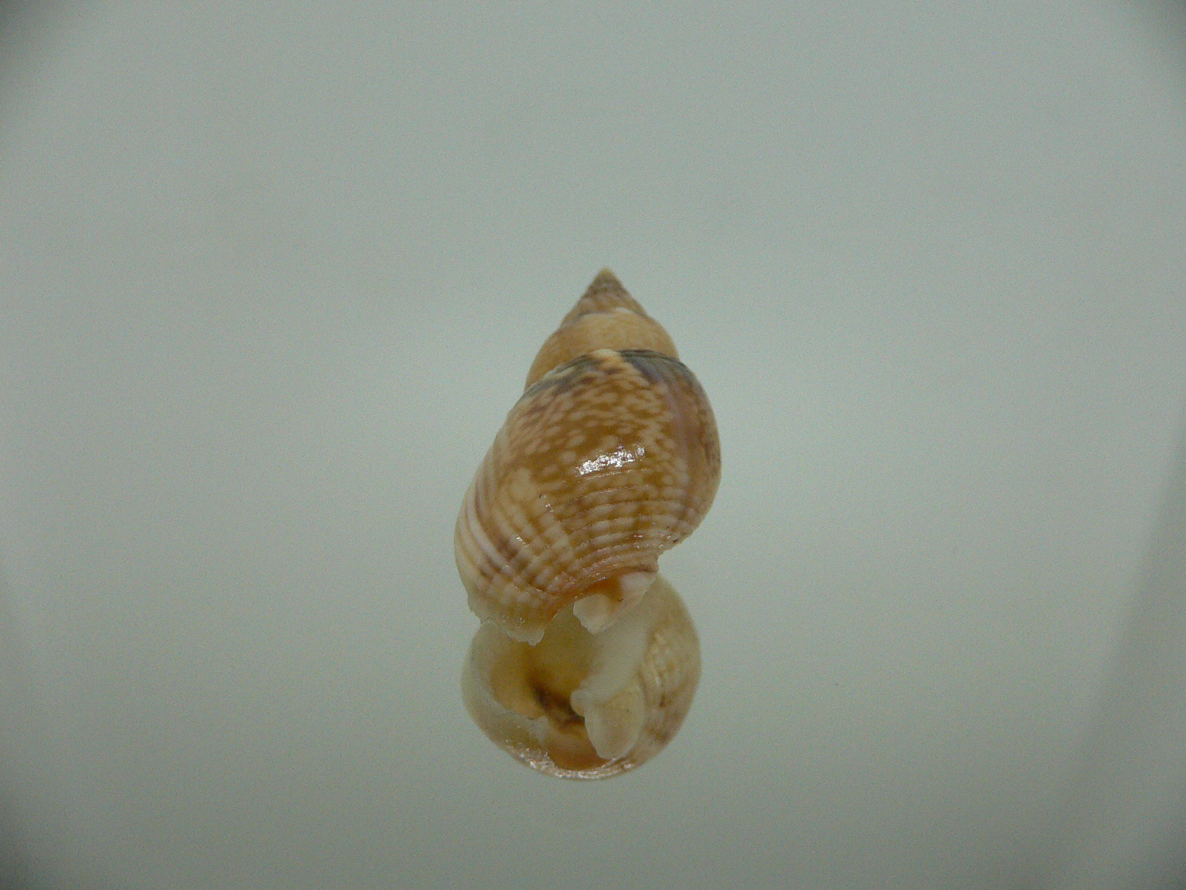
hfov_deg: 52.6
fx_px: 1199
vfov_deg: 40.7
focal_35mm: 35
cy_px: 445
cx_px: 593
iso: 200
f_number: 2.8
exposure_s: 1/60
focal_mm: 4.6
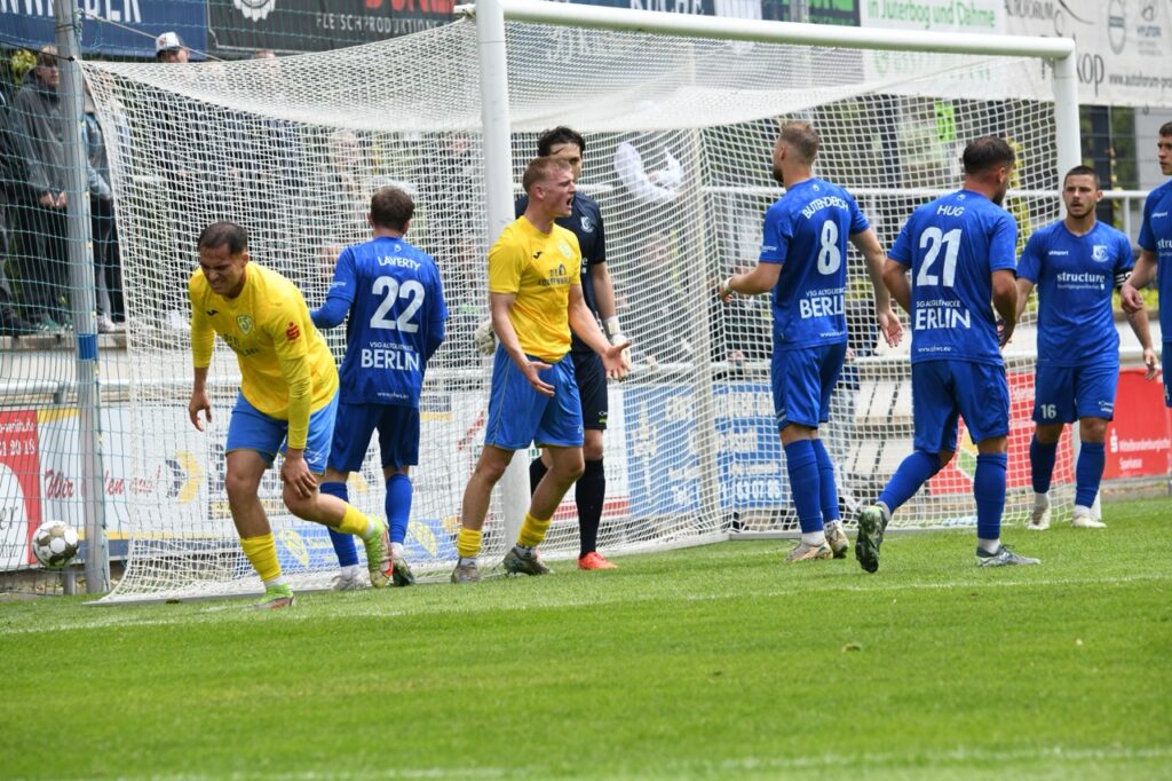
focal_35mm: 230
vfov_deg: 6.0
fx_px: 7485
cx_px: 586
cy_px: 390
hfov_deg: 9.0
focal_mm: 230
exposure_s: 1/1600
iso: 1250
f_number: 9
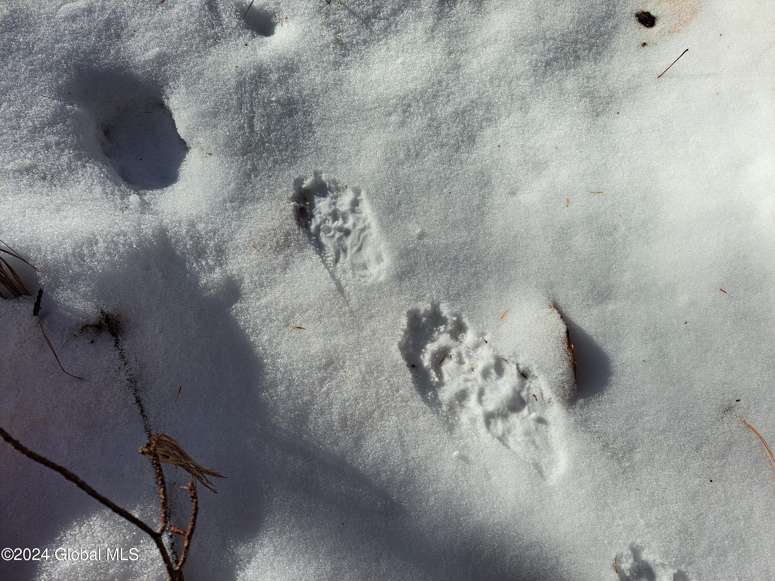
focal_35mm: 24
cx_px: 388
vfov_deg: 56.8
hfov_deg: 71.6
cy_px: 290
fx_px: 537
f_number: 1.8
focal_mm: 5.23
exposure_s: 1/1153
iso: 50
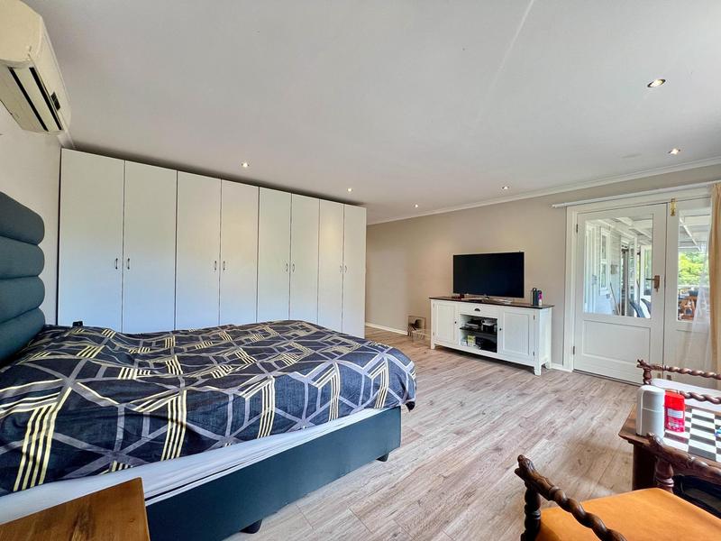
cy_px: 270
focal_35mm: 13
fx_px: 271
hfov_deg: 106.2
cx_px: 360
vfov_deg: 89.9
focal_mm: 1.57
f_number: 1.8
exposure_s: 1/100
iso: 160
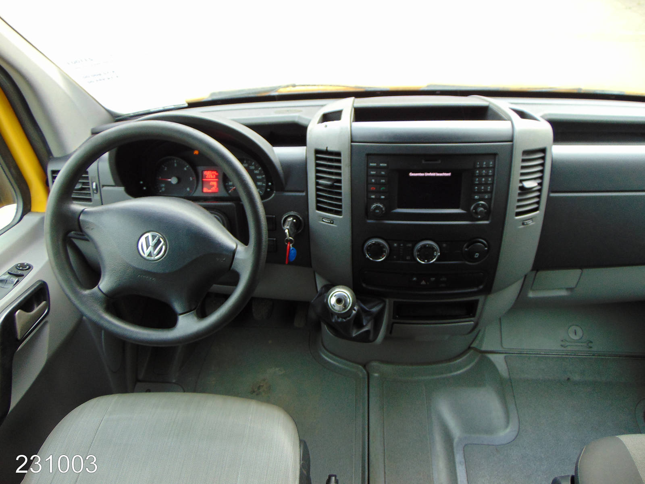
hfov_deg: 69.4
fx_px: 466
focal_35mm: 25
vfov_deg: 54.9
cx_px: 322
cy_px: 242
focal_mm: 4.5
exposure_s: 1/30
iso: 100
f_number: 3
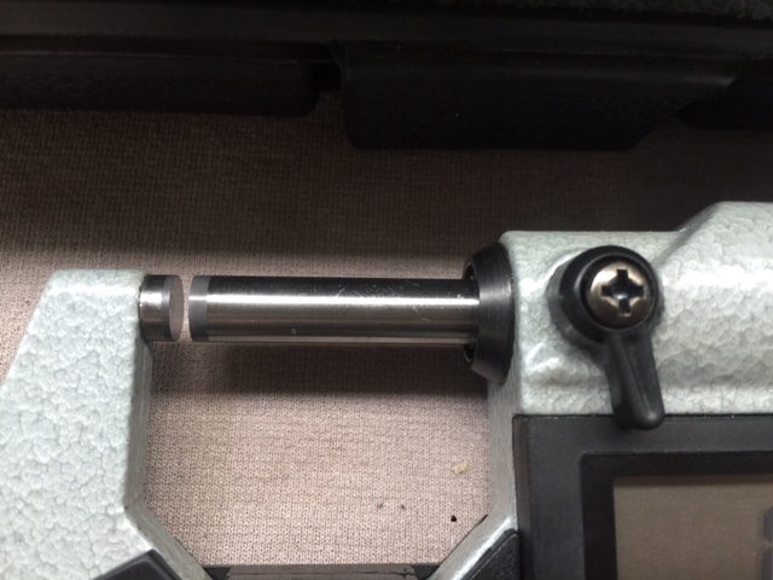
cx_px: 386
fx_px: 648
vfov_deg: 48.2
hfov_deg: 61.7
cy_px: 290
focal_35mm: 29
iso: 64
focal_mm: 4.15
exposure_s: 1/33
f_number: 2.2
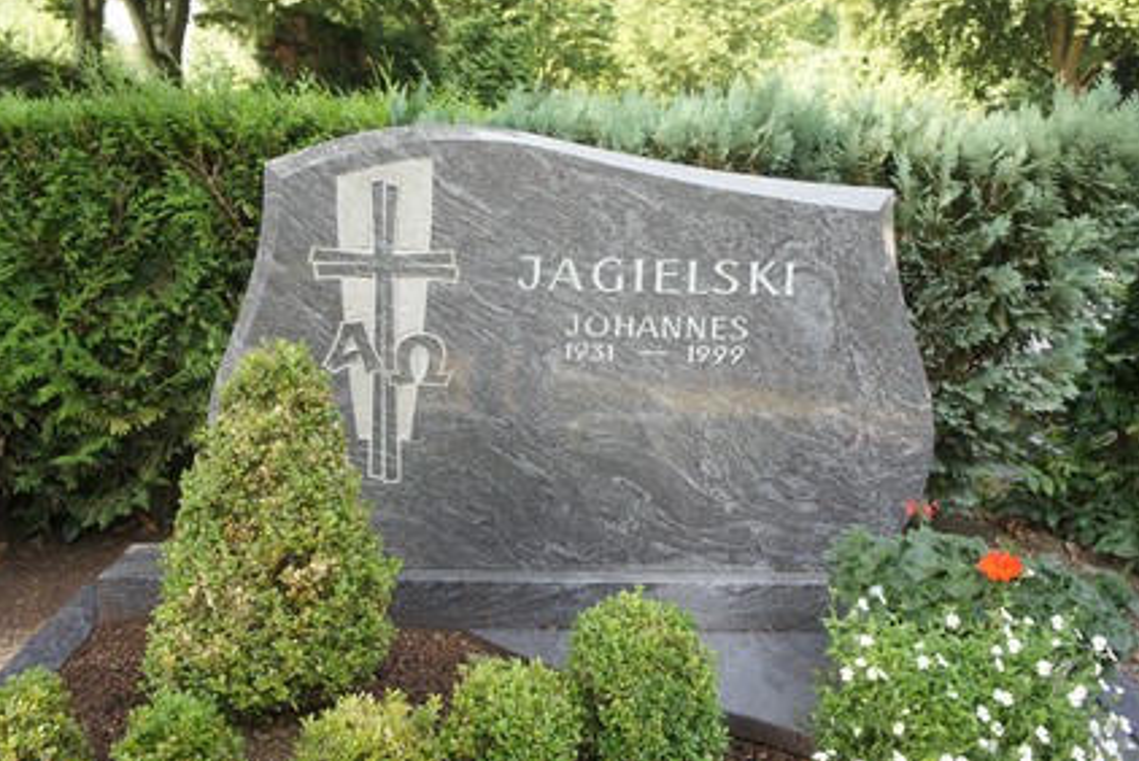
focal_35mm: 38
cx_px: 594
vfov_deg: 35.5
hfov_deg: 51.2
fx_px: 1189
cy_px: 351
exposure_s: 1/160
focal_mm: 23
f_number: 5
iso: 500
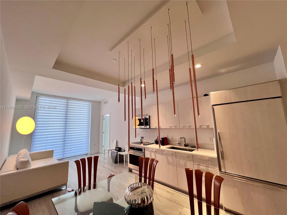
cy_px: 108
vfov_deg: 89.9
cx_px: 144
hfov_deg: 106.2
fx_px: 108
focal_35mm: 13
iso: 250
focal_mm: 1.57
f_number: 1.8
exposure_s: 1/104
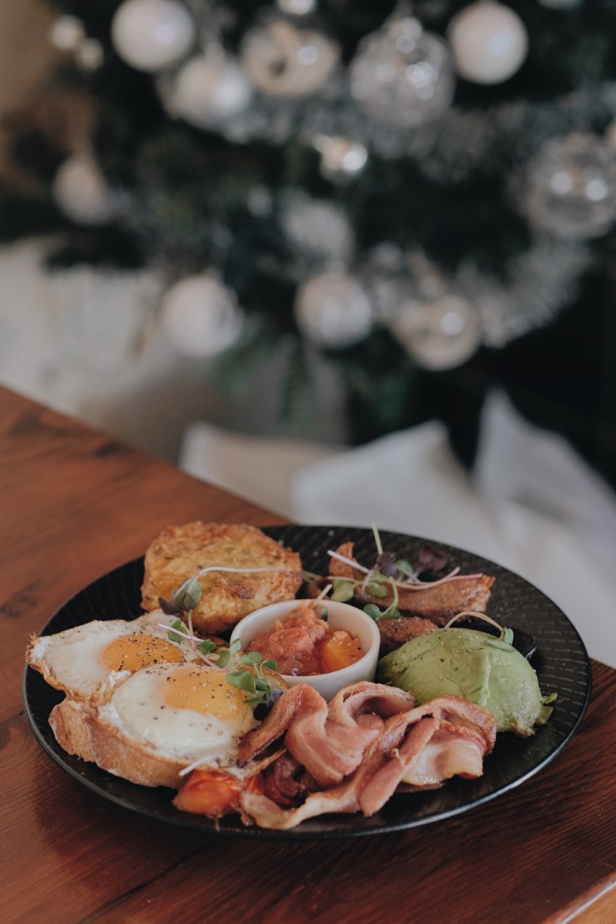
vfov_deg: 23.9
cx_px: 307
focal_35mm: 85
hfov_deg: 16.1
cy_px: 466
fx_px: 2181
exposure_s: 1/105
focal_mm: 56
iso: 800
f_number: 2.8
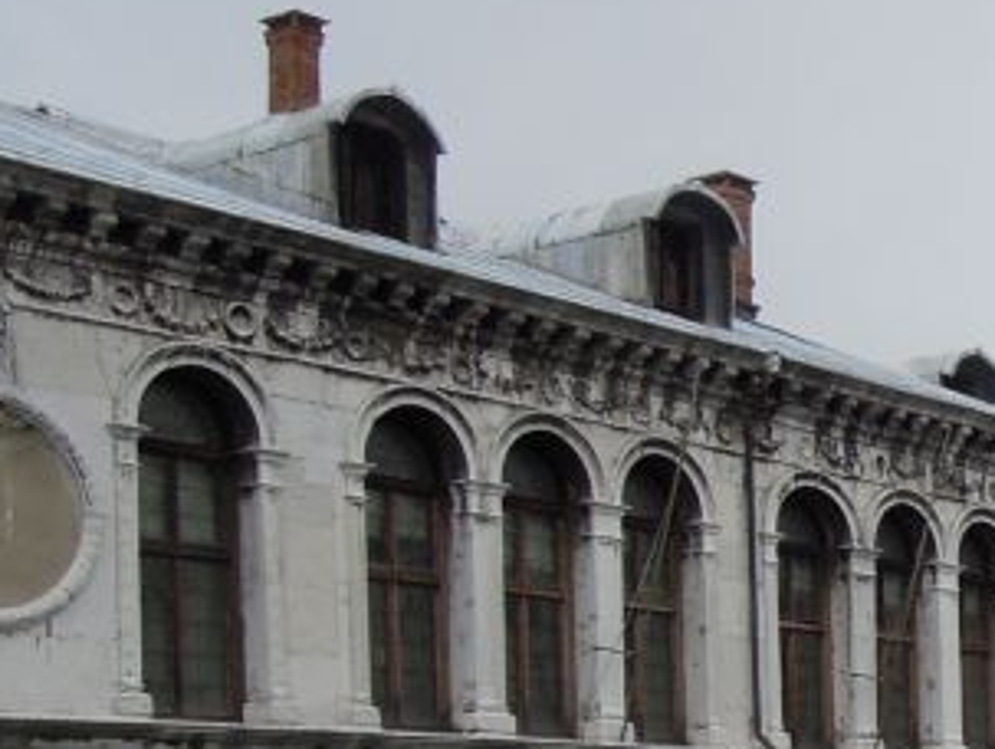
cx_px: 1330
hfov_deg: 21.5
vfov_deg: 17.6
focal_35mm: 81
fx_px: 2331
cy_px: 848
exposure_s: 1/2000
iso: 160
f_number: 3.2
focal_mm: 4.3
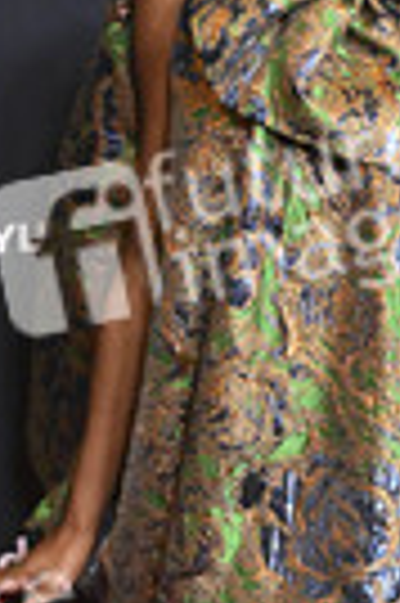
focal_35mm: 131
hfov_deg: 10.4
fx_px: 2189
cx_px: 351
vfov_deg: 15.6
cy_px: 454
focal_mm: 44
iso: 4000
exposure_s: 1/250
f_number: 5.6
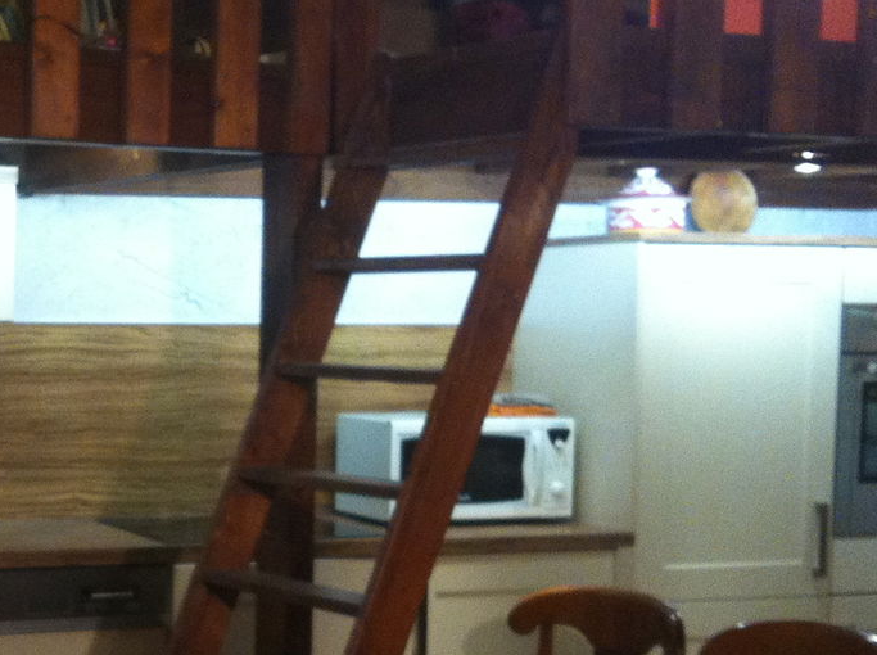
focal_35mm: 82
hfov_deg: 23.1
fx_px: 2074
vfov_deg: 17.9
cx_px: 35
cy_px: 458
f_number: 2.8
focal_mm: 3.85
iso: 250
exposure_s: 1/15
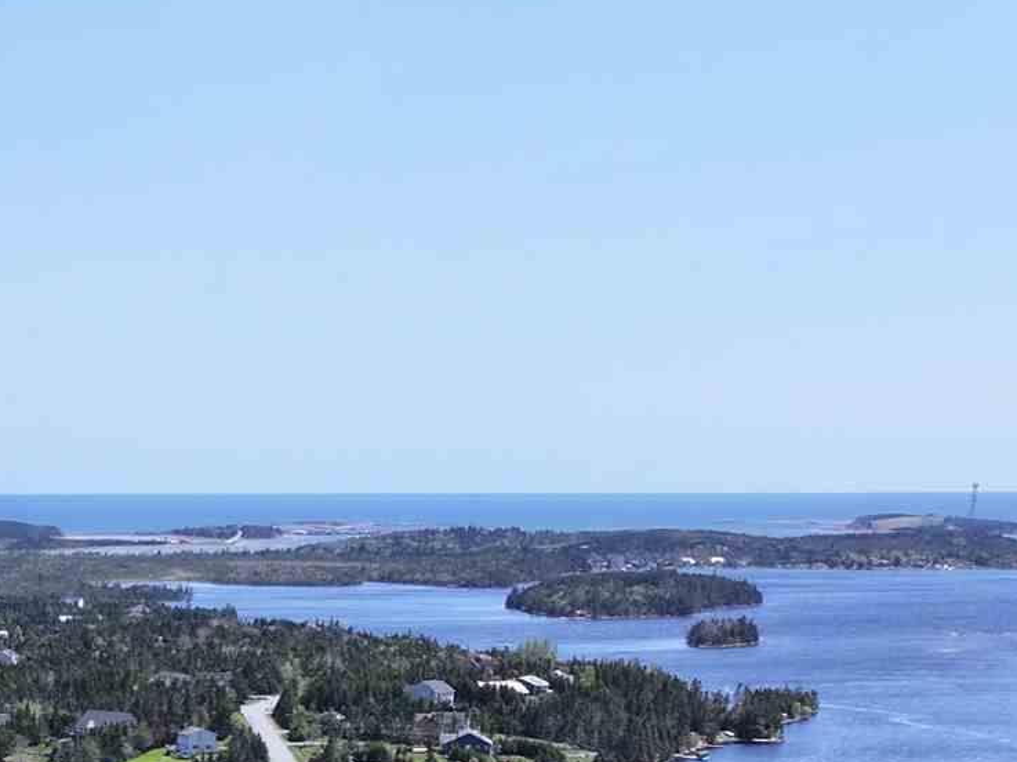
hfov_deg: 16.6
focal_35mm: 100
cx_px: -778
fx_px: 2937
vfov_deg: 13.7
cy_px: 1198
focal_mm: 12.29
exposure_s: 1/2500
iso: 200
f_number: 2.8
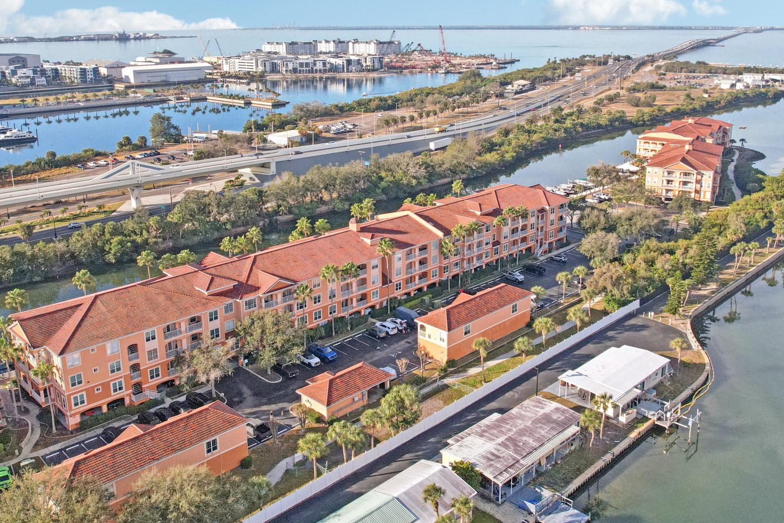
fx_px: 675
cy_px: 204
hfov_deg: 60.3
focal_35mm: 31
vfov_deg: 42.1
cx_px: 401
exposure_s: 1/1600
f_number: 2.8
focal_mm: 8.4
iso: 400
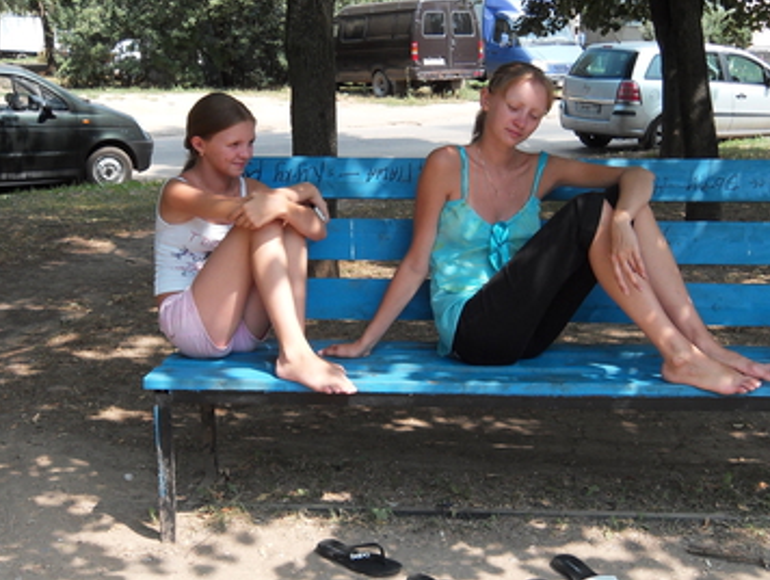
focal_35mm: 54
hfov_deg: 35.5
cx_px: 428
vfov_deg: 27.1
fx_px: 1203
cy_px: 298
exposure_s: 1/250
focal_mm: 6.3
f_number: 3.5
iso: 80
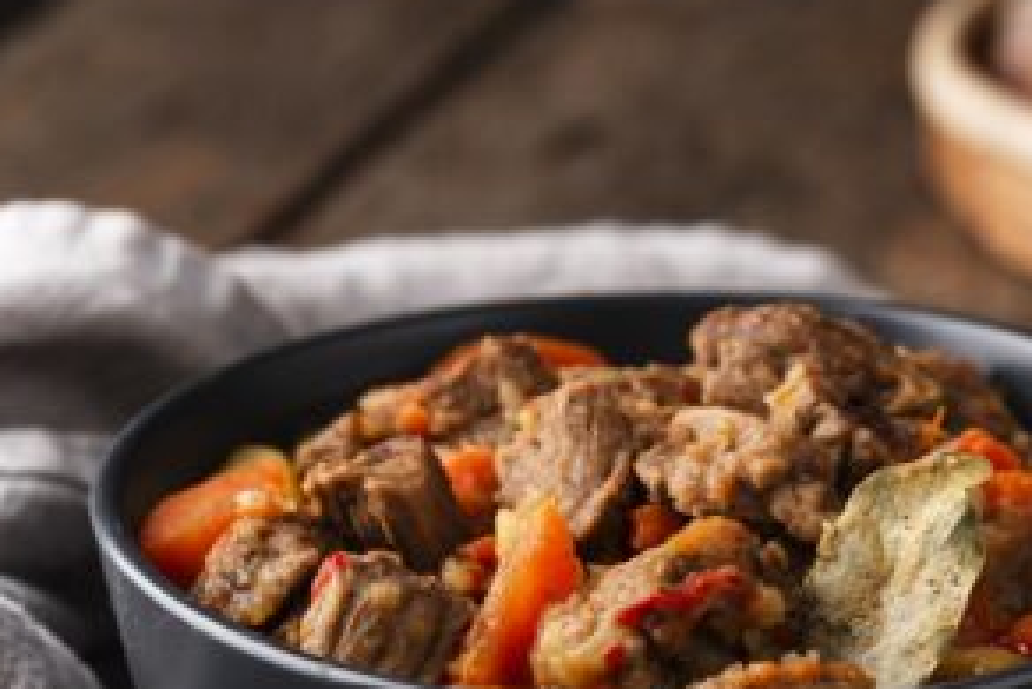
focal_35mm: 230
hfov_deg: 8.9
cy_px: 535
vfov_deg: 6.0
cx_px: 707
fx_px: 6596
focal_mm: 105
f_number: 8
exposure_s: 1/100
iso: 100
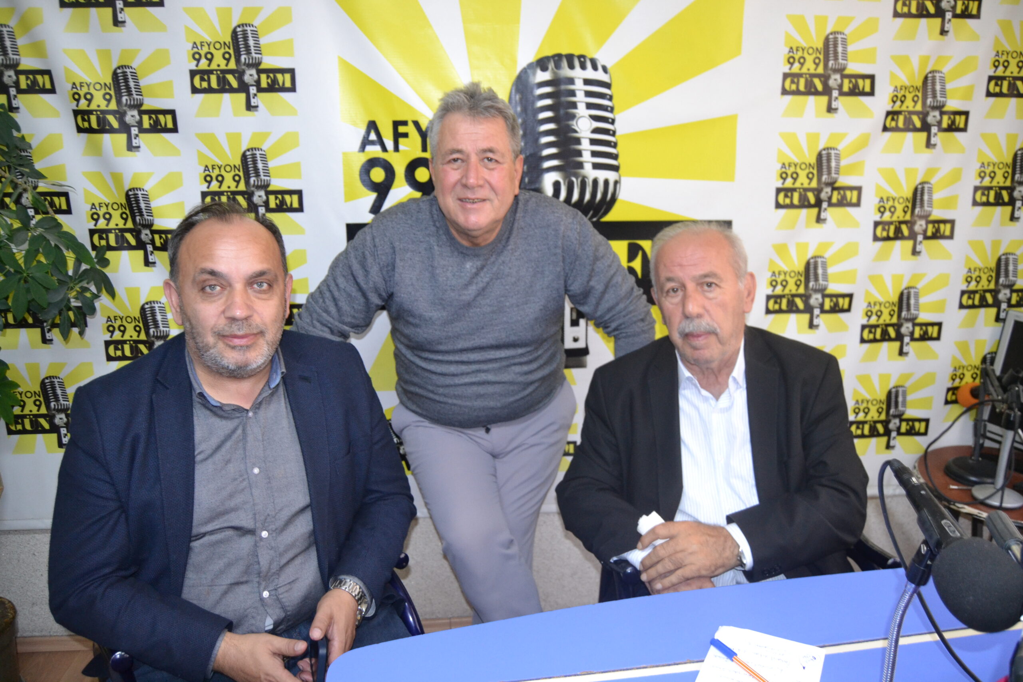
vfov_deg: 47.9
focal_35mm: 27
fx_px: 767
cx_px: 512
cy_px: 341
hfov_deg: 67.4
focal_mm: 18
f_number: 3.5
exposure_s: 1/60
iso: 1250
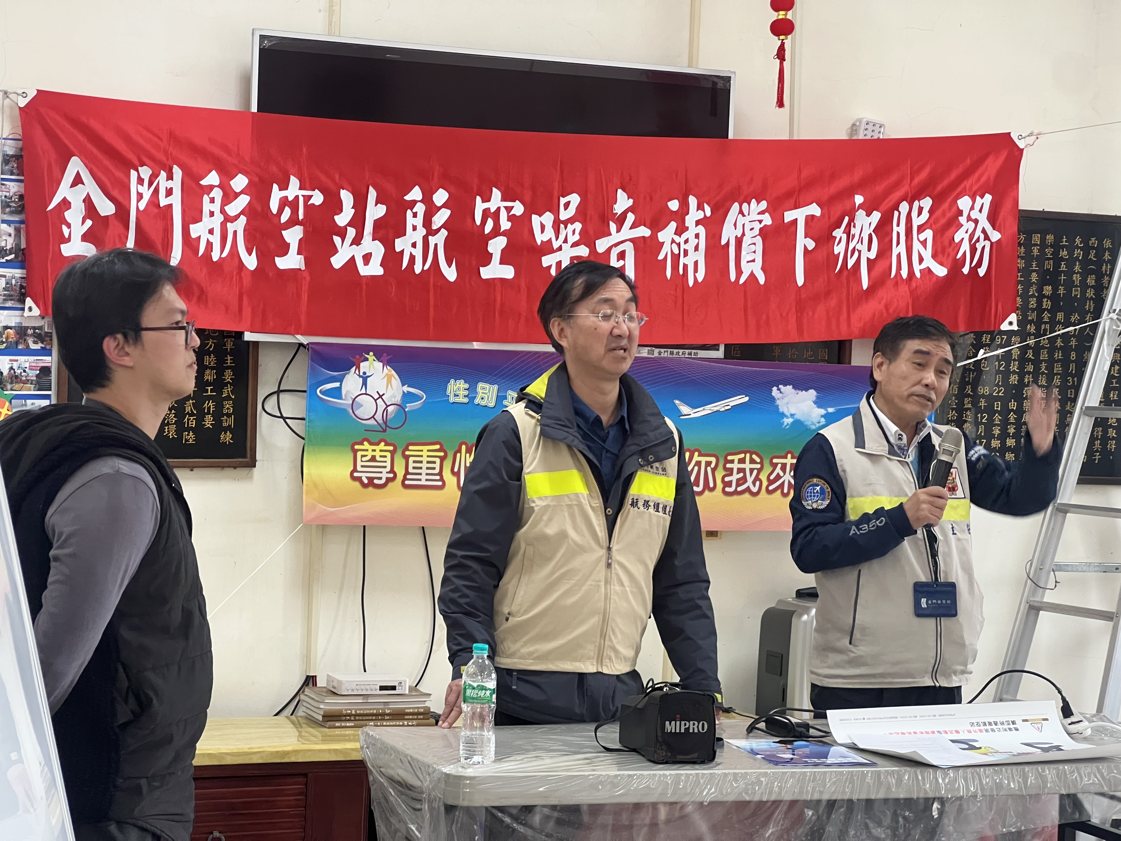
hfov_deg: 25.3
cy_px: 420
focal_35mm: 77
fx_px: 2494
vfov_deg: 19.1
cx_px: 560
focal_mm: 9
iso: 400
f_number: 2.8
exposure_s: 1/60
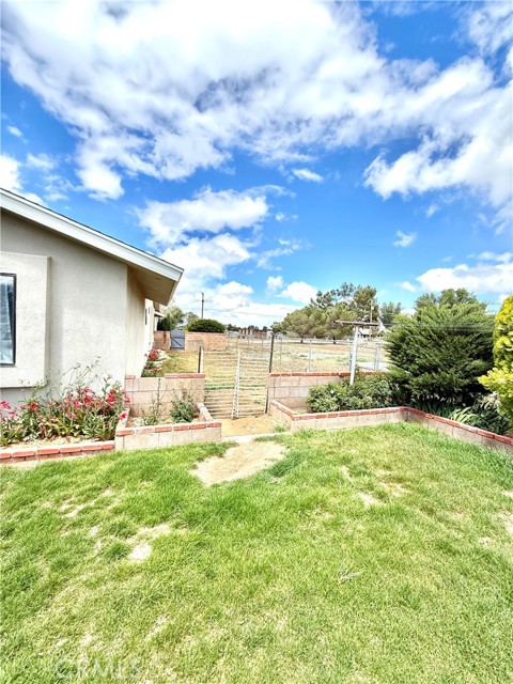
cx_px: 256
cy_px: 342
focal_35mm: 14
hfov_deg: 85.7
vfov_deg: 102.1
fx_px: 277
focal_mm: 2.22
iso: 64
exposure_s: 1/694
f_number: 2.2
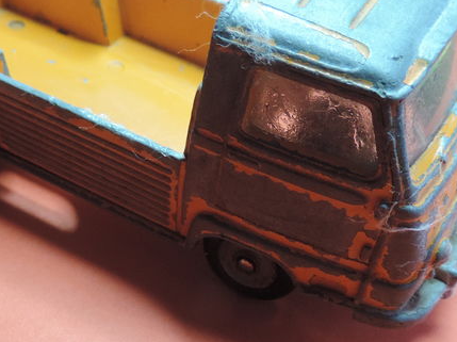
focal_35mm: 56
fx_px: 739
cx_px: 157
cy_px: 207
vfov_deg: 26.0
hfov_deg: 34.1
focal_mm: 4.3
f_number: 3
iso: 400
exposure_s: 1/30
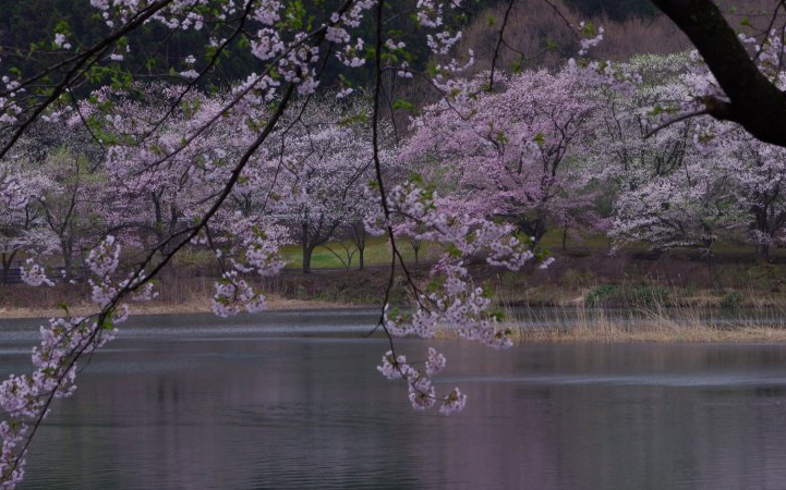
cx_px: 450
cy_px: 172
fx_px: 2976
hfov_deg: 15.0
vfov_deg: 9.4
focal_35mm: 139
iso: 640
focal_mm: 55
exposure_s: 1/100
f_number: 8
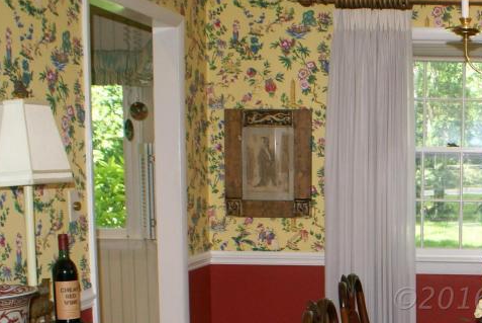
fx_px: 871
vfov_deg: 20.5
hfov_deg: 28.5
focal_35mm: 65
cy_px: 298
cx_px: 509
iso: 250
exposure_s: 1/60
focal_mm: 18
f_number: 5.6
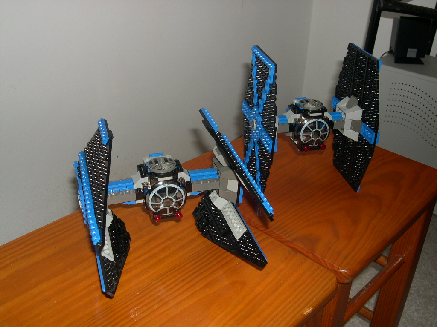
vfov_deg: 37.7
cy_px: 164
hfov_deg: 49.0
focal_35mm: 38
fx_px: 480
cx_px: 218
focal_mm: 8
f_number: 7.6
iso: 105
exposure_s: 1/30
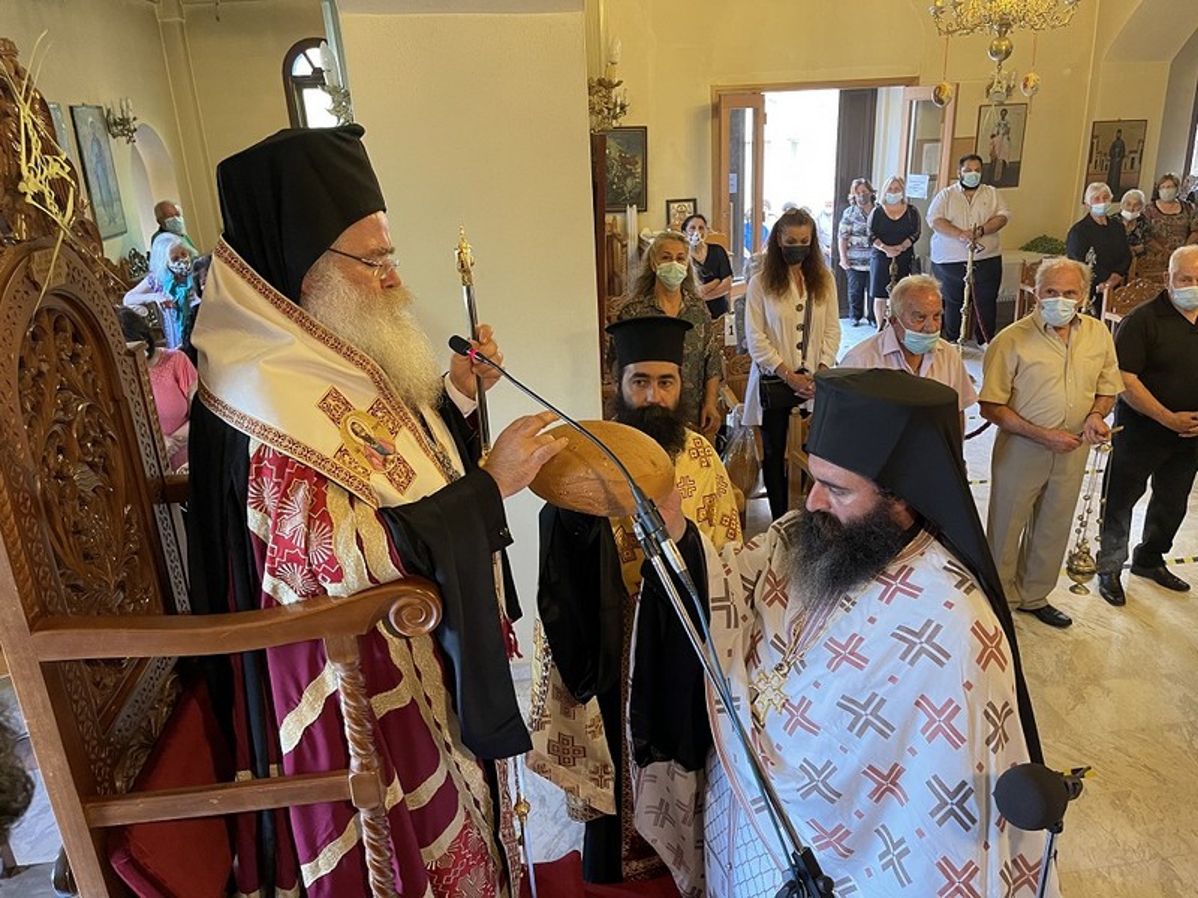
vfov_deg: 53.1
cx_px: 599
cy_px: 449
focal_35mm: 26
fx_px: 900
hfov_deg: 67.3
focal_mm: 5.1
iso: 400
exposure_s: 1/50
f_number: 1.6
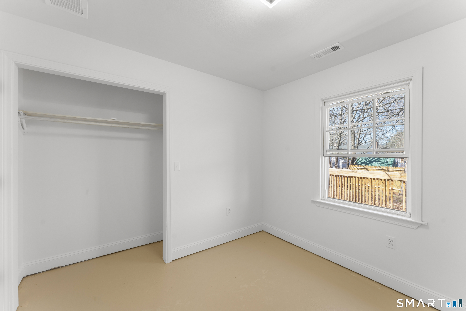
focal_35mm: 14
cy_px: 156
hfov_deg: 104.3
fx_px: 181
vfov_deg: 81.2
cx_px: 233
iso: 100
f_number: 8
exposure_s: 1/2
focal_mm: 14
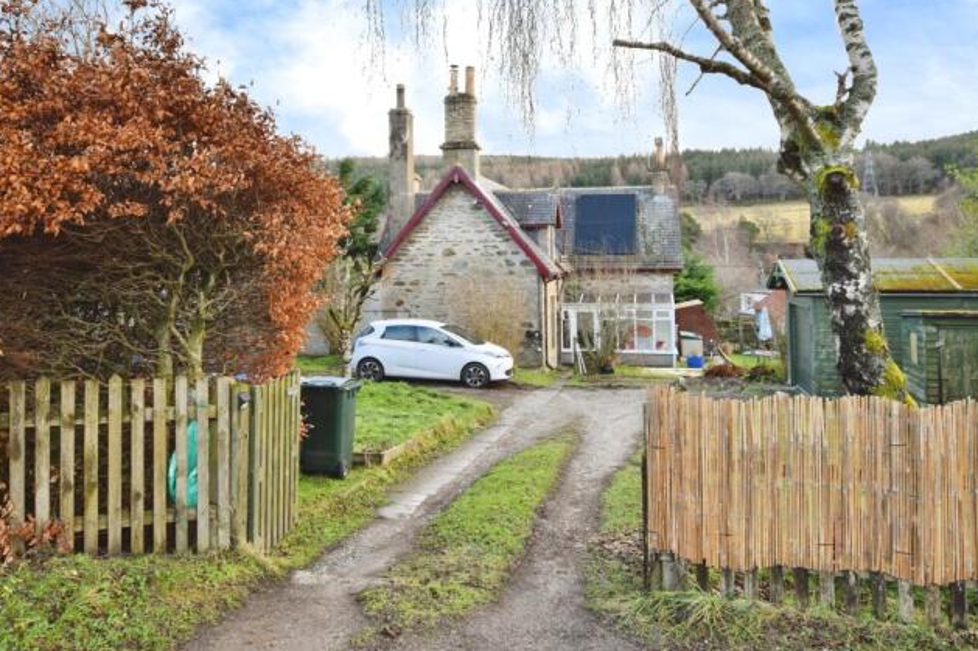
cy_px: 321
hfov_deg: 71.5
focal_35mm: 25
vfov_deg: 51.3
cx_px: 486
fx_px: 679
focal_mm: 16
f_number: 8
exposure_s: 1/80
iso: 320
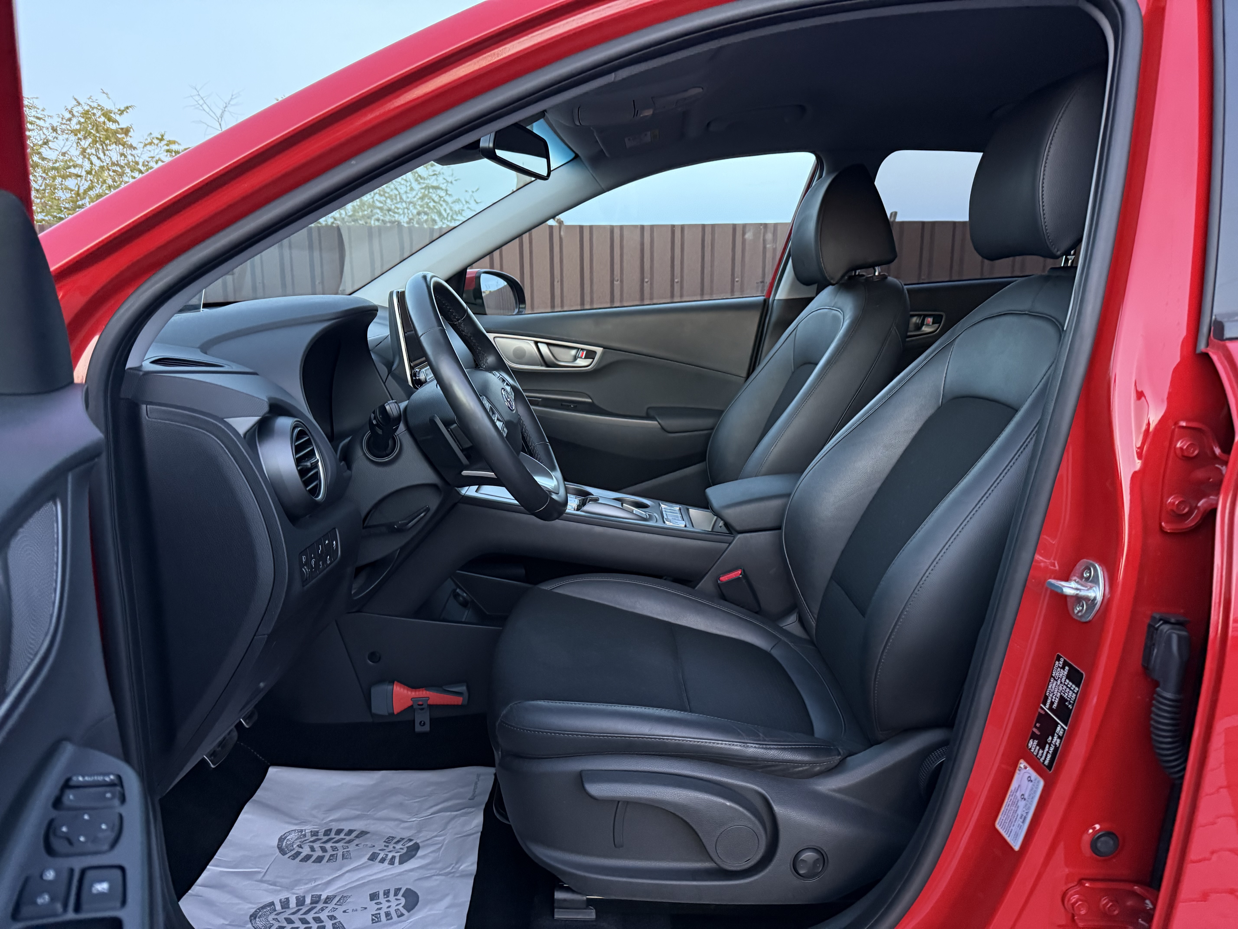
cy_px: 464
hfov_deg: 71.6
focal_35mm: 24
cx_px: 619
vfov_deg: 56.8
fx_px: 858
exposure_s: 1/60
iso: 400
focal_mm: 6.76
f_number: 1.78
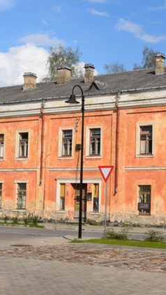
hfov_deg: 16.4
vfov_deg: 28.7
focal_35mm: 74
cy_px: 148
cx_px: 95
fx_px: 577
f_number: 10
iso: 200
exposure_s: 1/400
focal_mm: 31
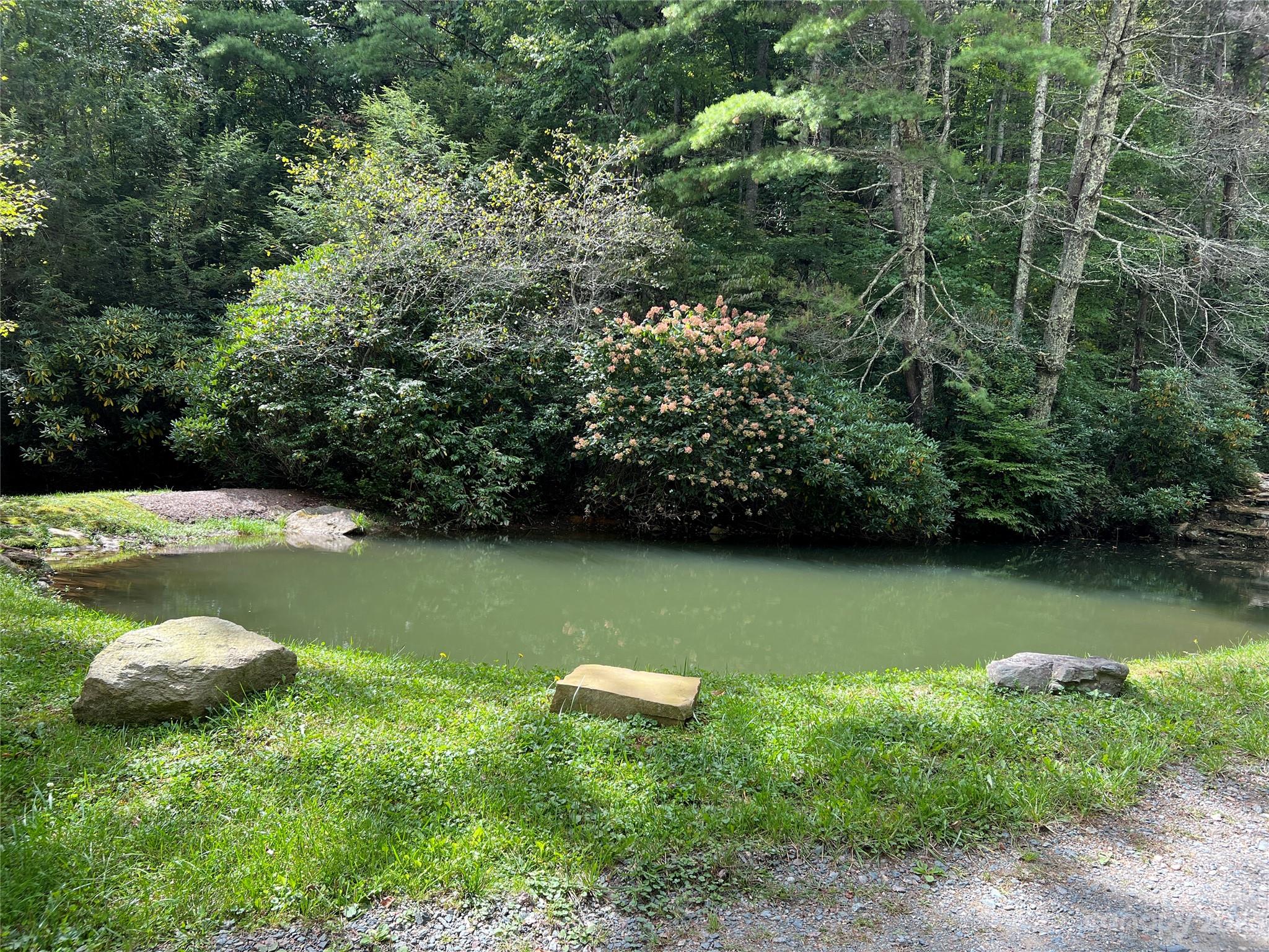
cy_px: 476
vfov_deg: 53.1
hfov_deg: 67.3
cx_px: 634
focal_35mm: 26
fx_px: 953
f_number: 1.5
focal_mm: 5.7
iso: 50
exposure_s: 1/658
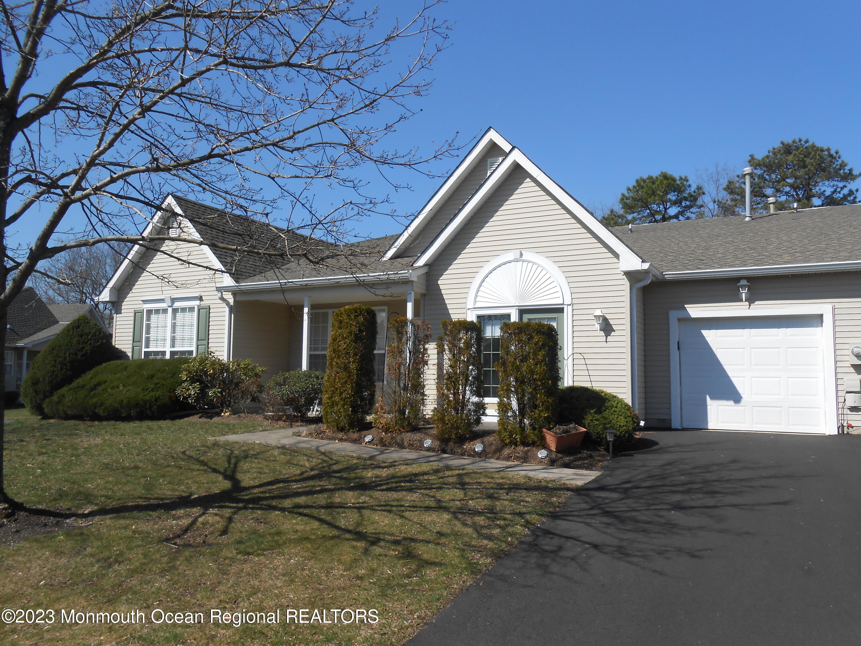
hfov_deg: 67.3
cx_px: 430
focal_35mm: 26
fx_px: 647
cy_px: 323
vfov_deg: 53.1
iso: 80
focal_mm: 4.6
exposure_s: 1/1000
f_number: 3.5
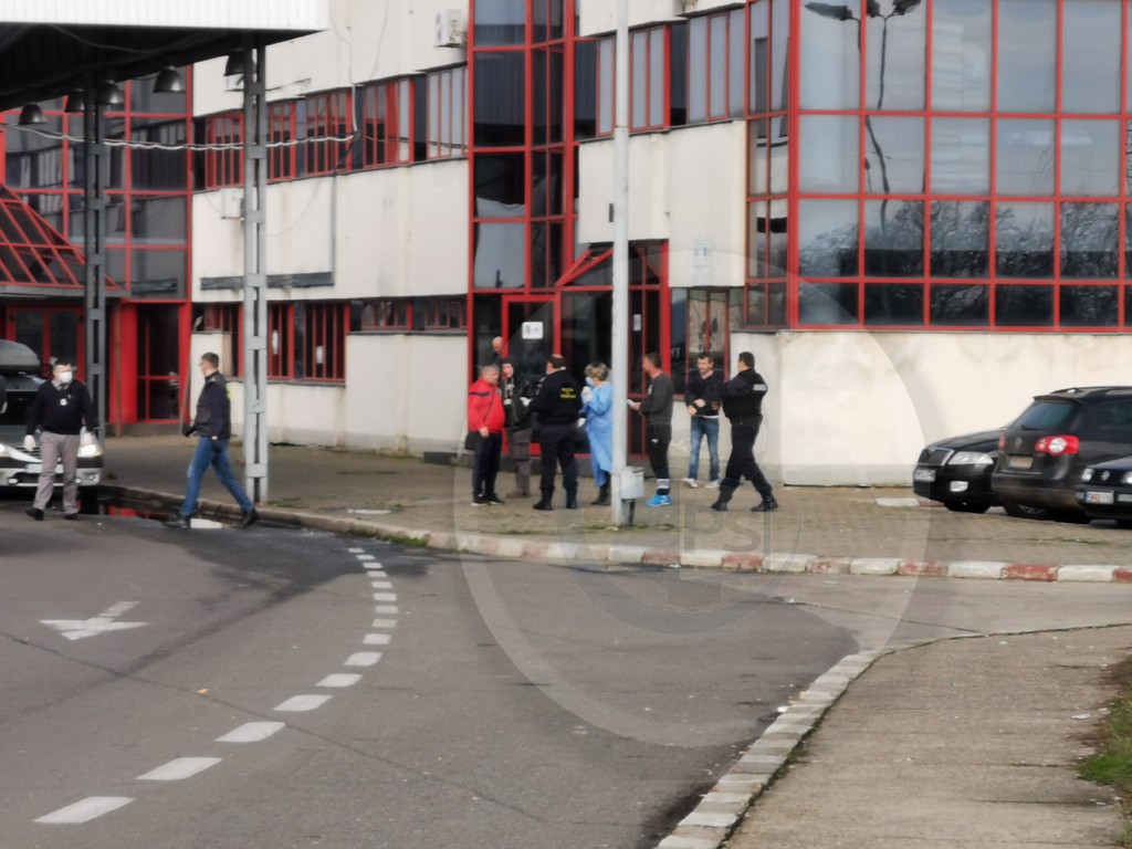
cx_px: 566
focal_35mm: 148
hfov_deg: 13.3
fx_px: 4840
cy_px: 424
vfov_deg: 10.0
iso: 50
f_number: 2.4
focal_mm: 7.48
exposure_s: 1/787
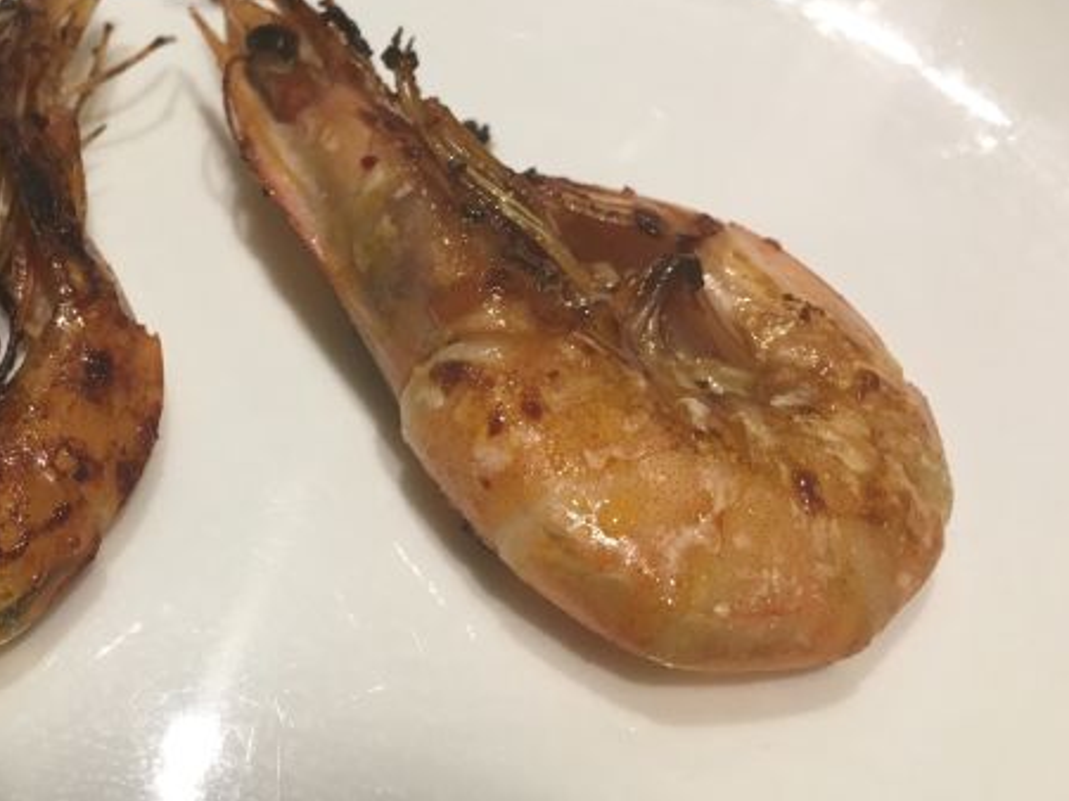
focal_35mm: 45
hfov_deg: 40.8
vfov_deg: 32.2
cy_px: 402
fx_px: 1389
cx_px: 254
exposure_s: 1/33
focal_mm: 4.15
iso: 125
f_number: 2.2
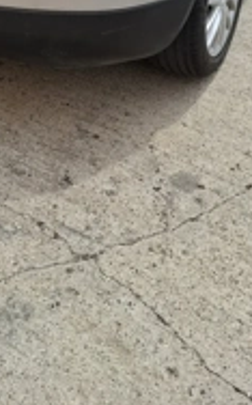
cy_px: 39
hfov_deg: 24.4
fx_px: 573
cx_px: 54
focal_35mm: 52
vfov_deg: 36.4
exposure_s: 1/1294
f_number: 1.8
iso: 50
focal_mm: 5.54
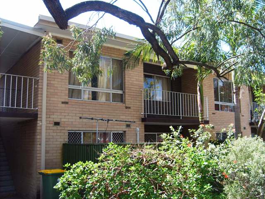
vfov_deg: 40.7
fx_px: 268
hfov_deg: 52.6
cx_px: 132
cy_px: 100
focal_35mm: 35
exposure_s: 1/250
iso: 50
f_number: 2.8
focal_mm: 5.8
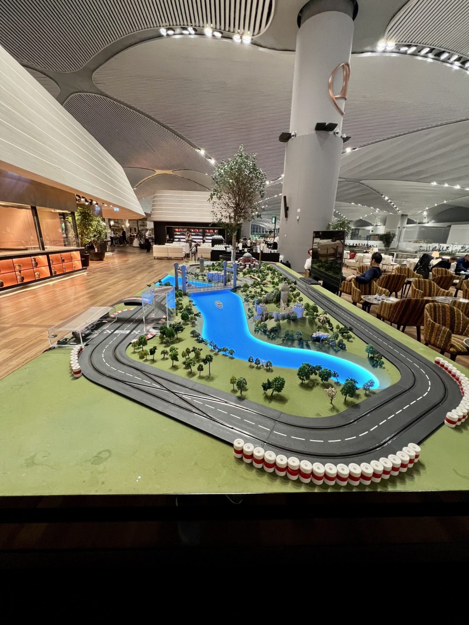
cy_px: 312
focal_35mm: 13
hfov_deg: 89.9
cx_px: 234
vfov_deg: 106.2
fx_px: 235
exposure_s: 1/50
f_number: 1.8
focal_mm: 1.57
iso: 250
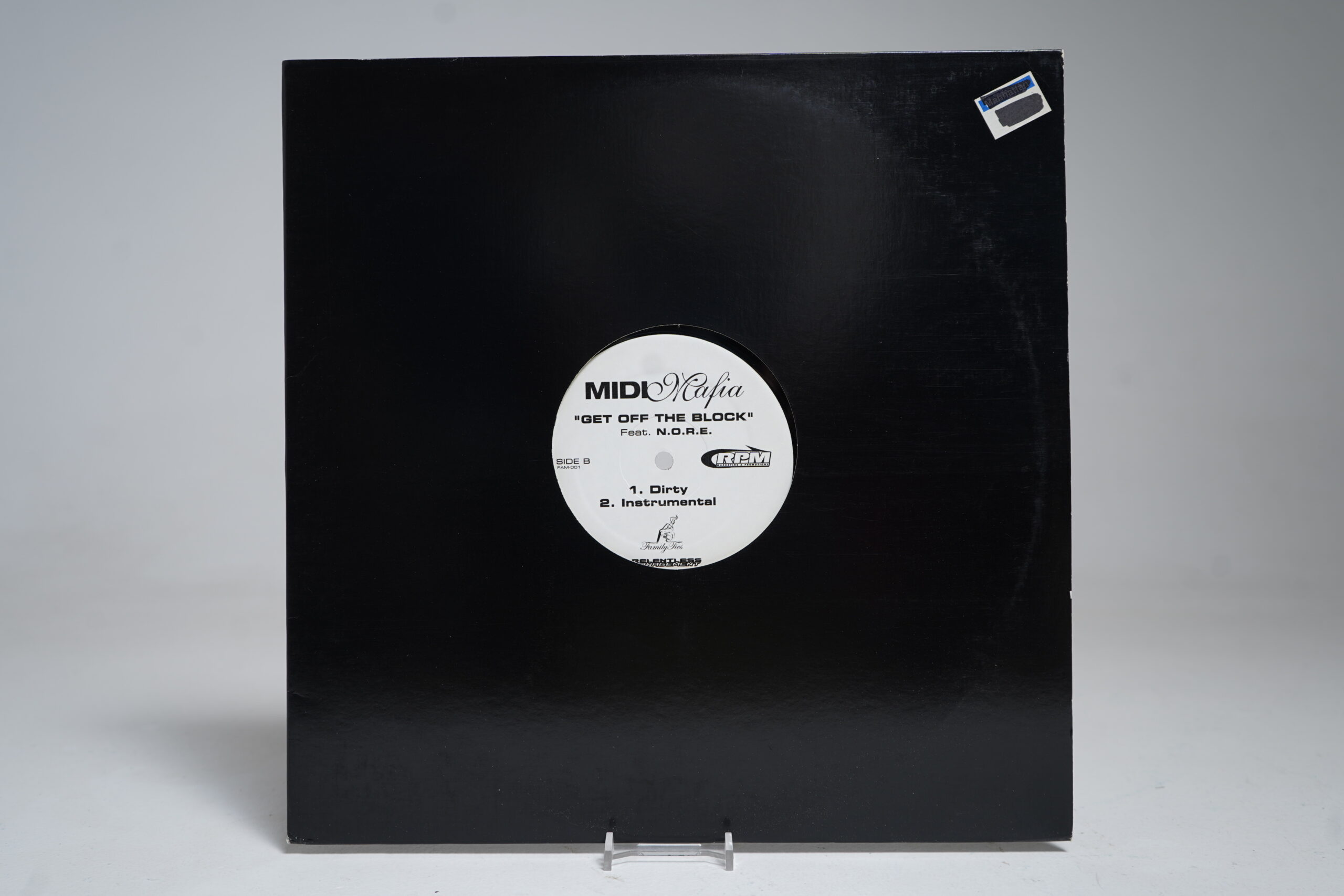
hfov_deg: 61.9
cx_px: 672
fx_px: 1120
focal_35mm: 30
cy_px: 448
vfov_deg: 43.6
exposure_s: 1/5
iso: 64
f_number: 5
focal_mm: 30
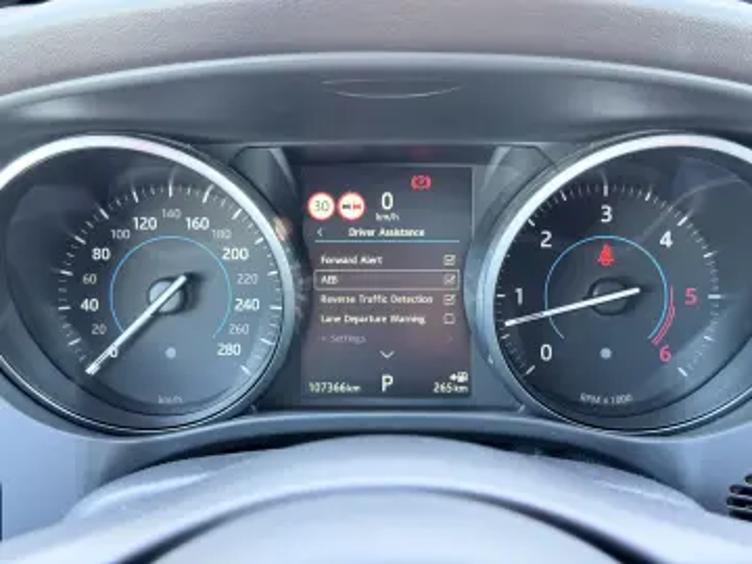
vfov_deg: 30.3
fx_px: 1043
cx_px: 376
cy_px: 282
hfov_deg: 39.7
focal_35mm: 48
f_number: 1.78
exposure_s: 1/60
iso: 250
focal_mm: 6.76
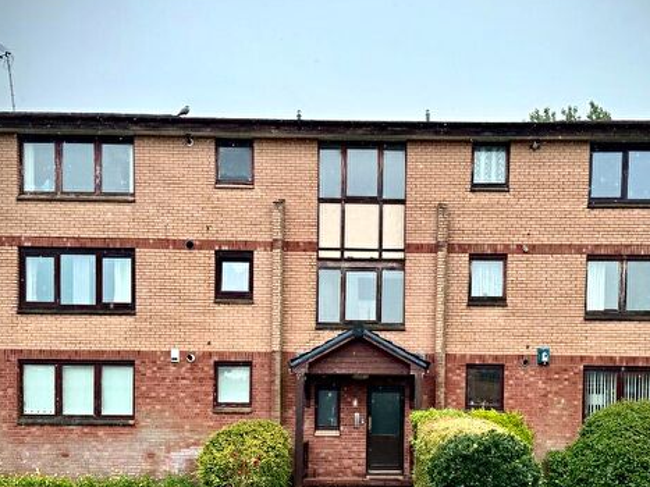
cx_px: 369
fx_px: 676
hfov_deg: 51.2
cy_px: 328
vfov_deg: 39.1
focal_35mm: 36
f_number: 1.78
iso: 80
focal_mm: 6.86
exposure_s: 1/398
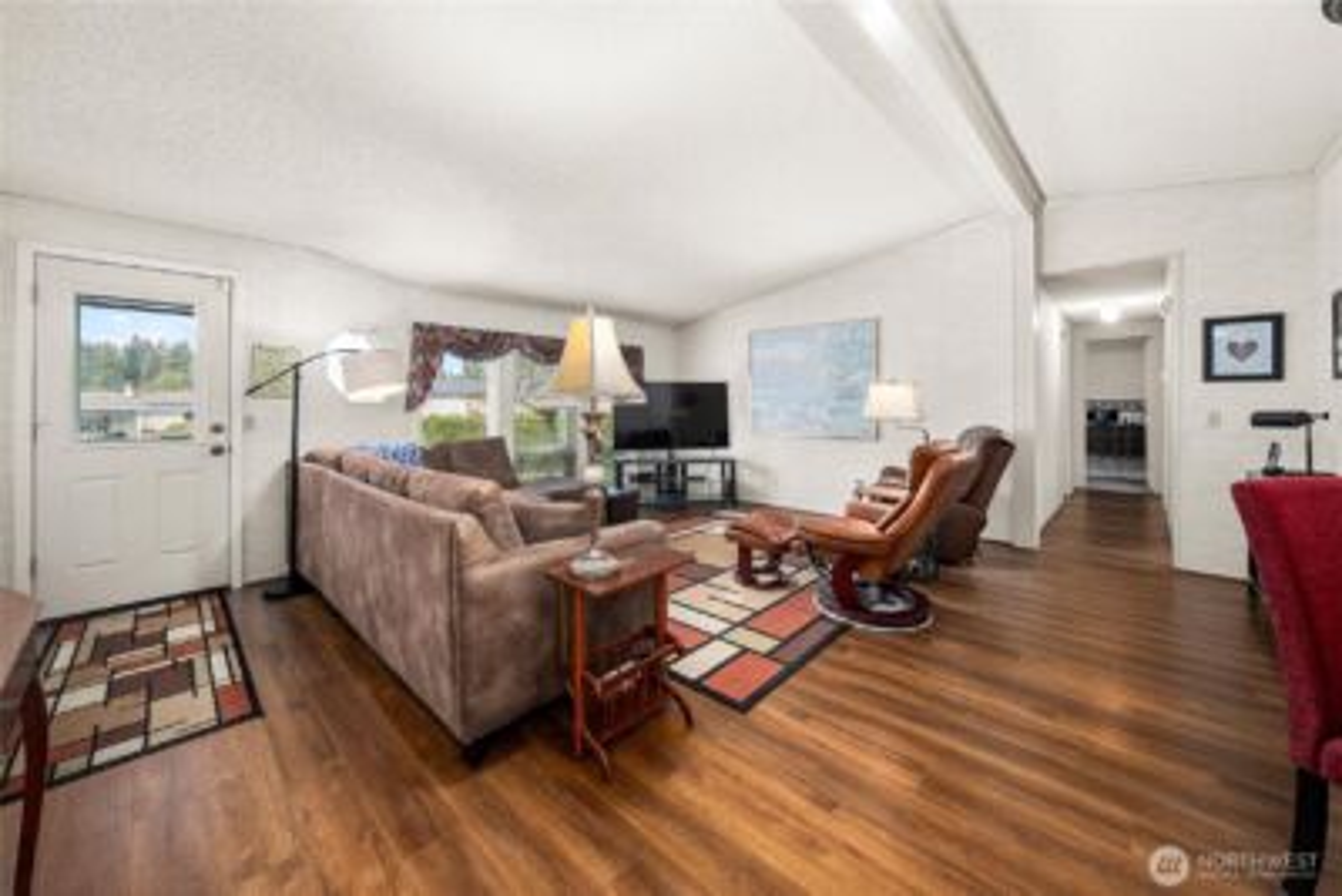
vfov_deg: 85.5
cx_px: 671
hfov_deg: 108.3
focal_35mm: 13
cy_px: 448
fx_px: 485
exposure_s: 1/13
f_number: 7.1
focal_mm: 13
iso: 1000
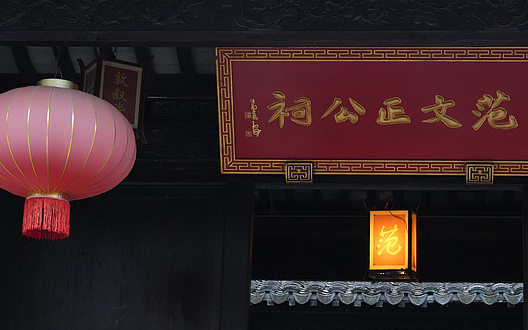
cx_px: 386
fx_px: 1266
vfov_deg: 14.8
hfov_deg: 23.4
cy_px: 208
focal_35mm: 88
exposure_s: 1/250
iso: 5000
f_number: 10
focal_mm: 57
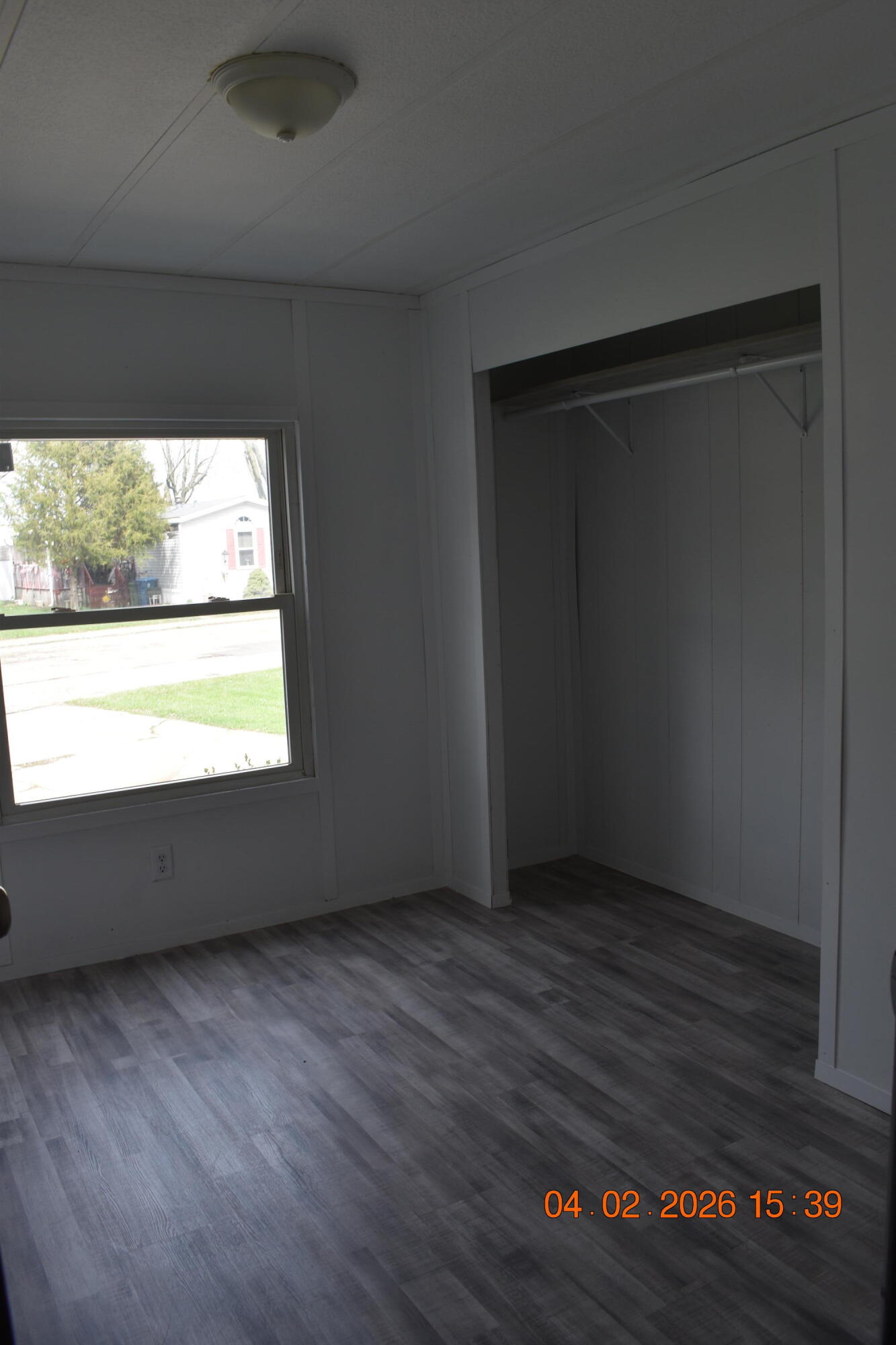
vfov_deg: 67.4
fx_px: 1008
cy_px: 672
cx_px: 448
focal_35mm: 27
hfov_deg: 47.9
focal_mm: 18
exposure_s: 1/60
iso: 160
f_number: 8
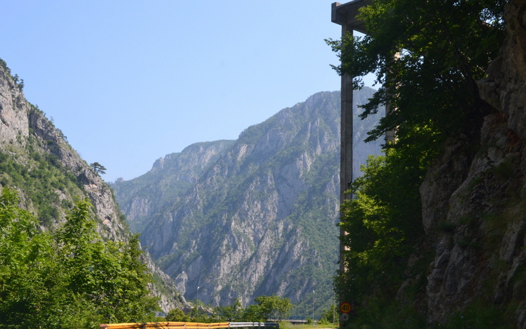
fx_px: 717
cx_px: 262
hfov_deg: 40.3
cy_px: 166
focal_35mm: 50
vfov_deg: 25.8
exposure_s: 1/200
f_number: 10
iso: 400
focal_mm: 32
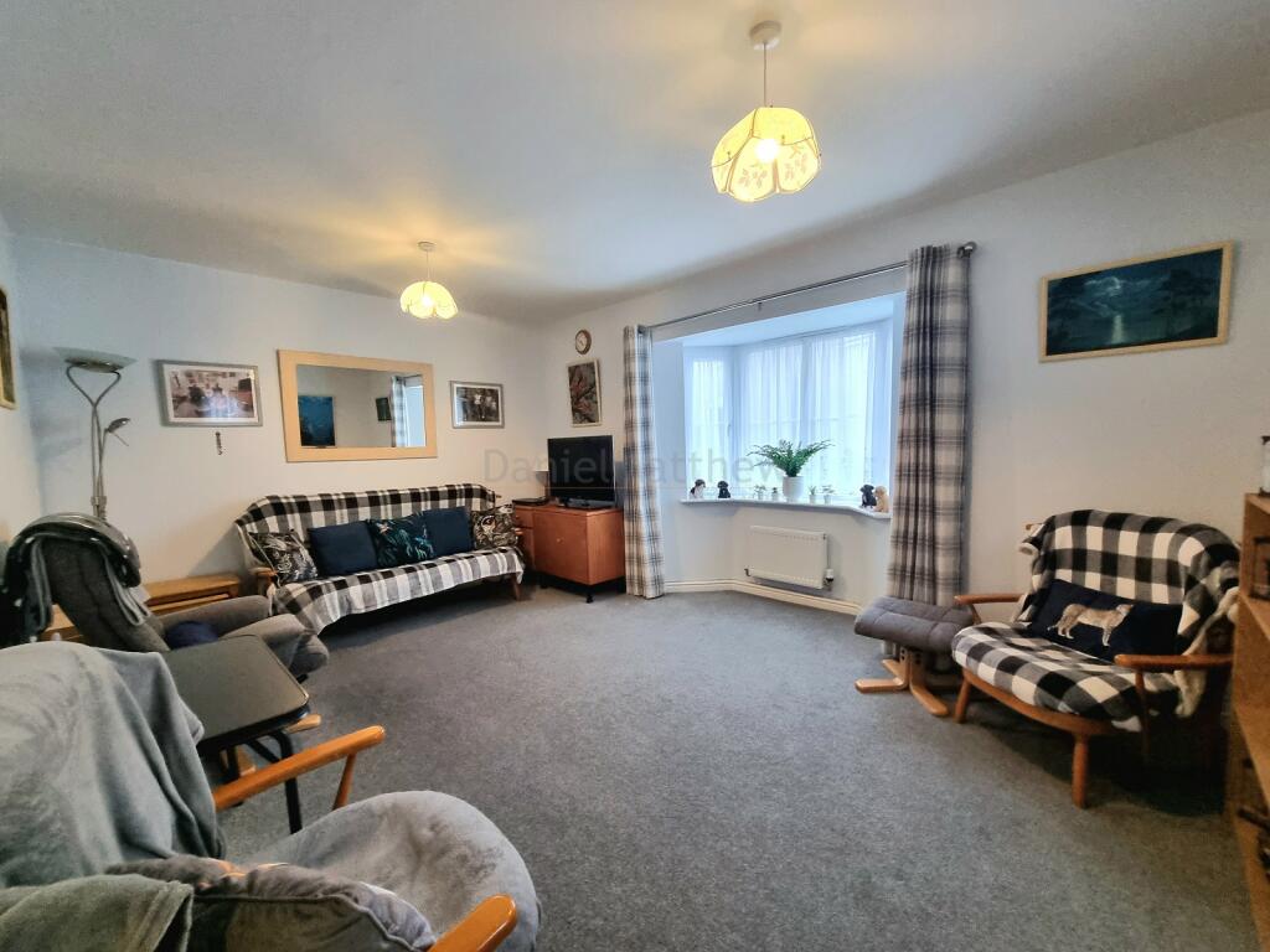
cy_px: 476
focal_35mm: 13
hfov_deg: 106.2
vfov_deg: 89.9
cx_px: 635
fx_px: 477
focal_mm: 2.2
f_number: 2.2
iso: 250
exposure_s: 1/50
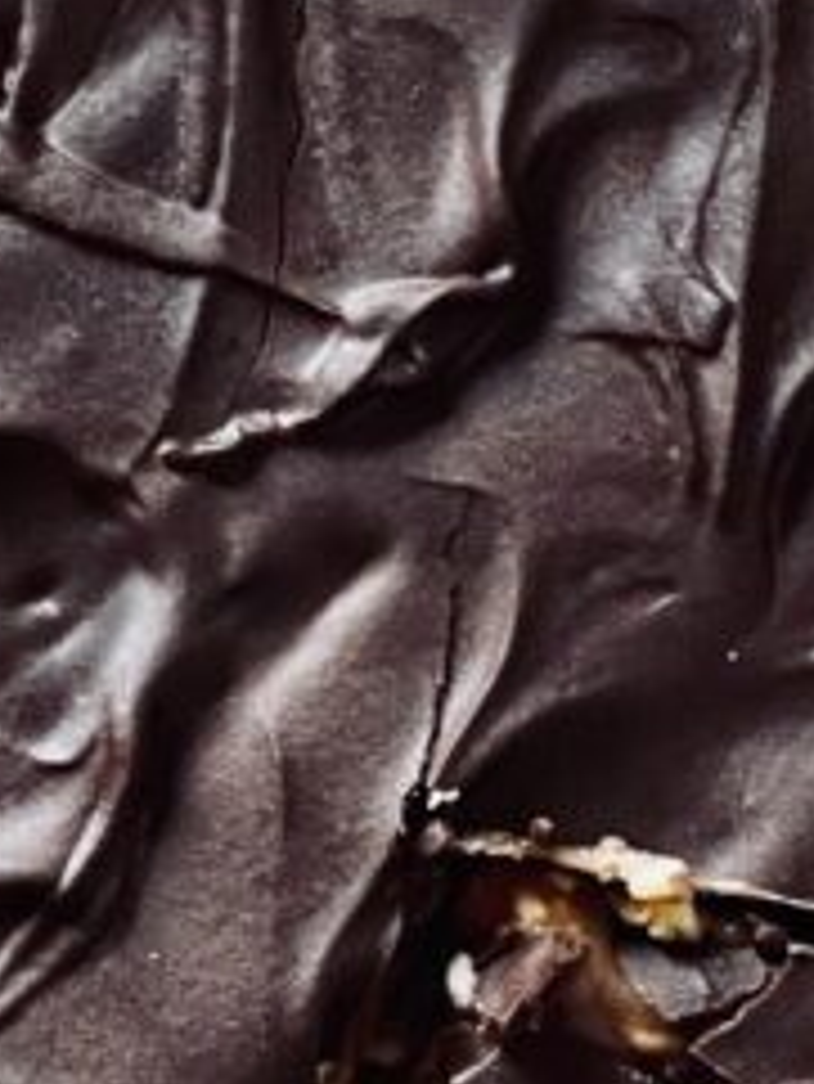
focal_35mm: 221
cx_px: 504
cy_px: 949
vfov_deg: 8.9
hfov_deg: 6.7
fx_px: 6923
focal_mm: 6
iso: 800
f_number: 2
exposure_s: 1/60
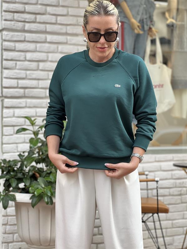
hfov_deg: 19.1
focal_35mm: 77
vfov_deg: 25.3
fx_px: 555
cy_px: 124
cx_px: 94
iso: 64
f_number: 2.8
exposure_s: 1/121
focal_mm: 9
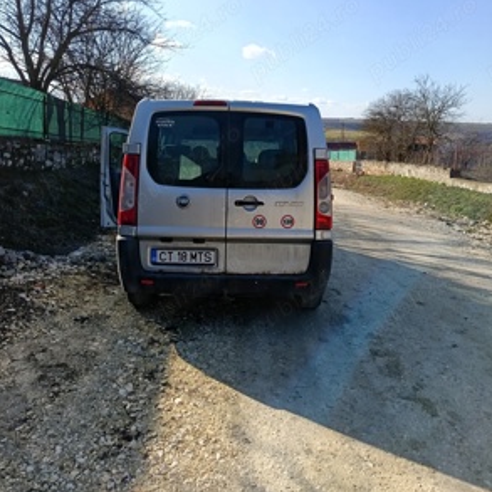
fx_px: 466
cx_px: 245
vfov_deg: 55.2
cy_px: 195
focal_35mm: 29
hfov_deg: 55.6
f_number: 1.75
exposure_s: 1/439
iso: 100
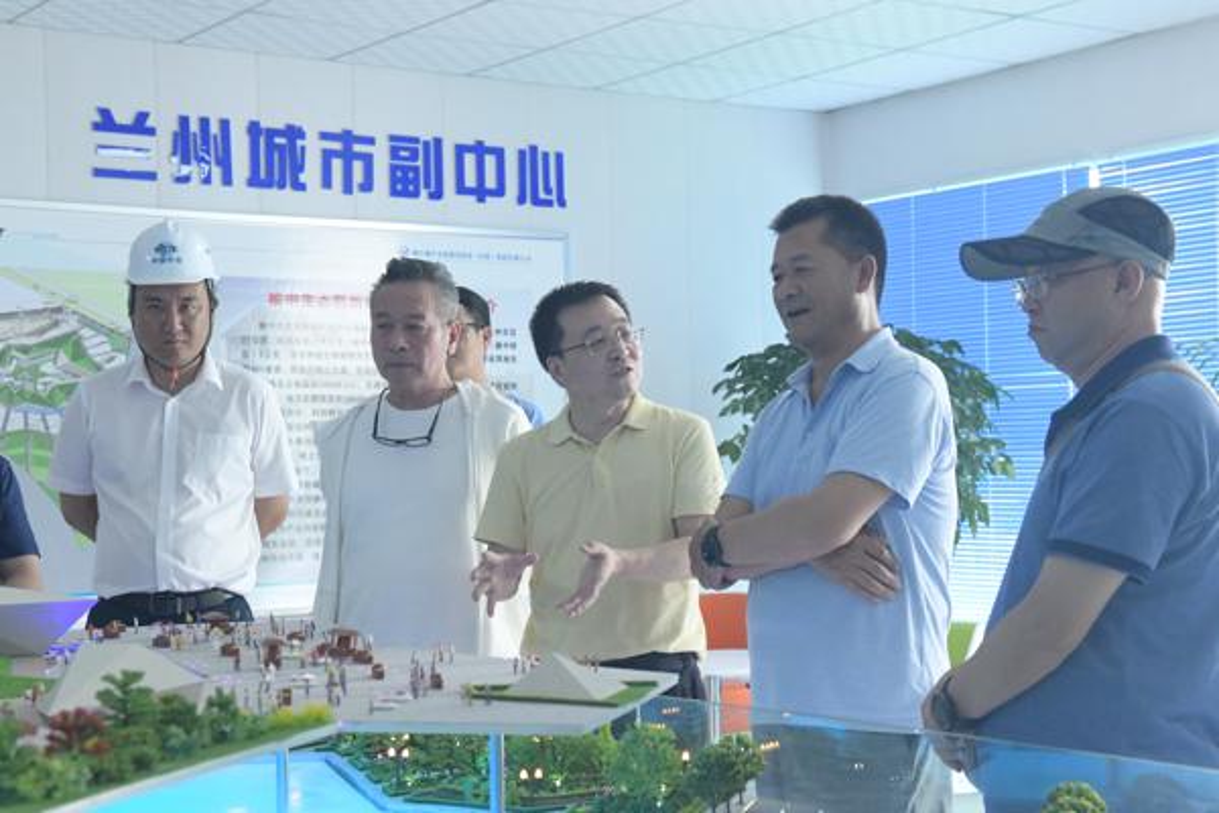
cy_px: 406
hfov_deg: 32.4
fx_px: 2099
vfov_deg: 21.9
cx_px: 610
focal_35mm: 62
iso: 12800
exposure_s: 1/640
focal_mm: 52
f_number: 6.3
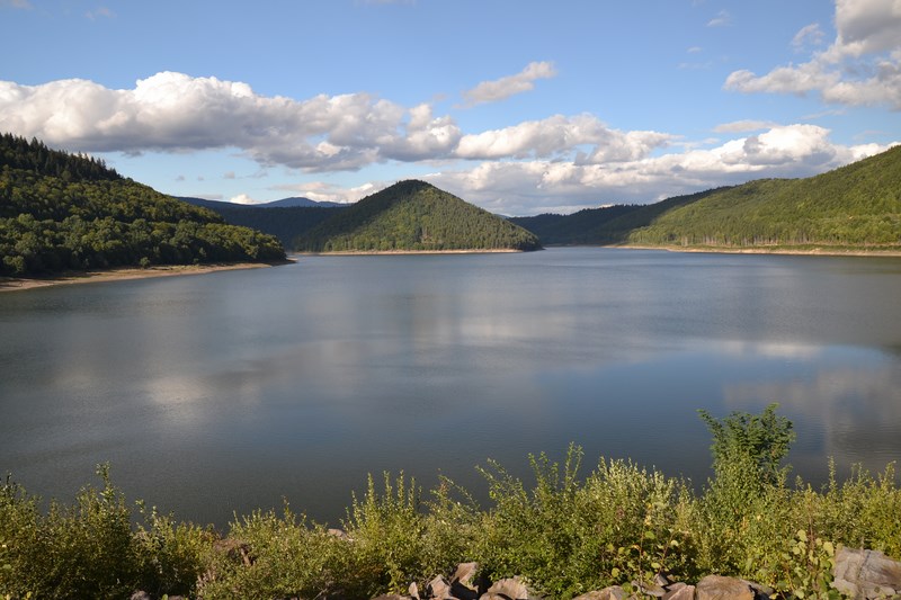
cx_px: 450
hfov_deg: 67.4
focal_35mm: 27
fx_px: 676
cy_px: 300
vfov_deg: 47.9
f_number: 5.6
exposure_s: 1/125
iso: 100
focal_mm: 18
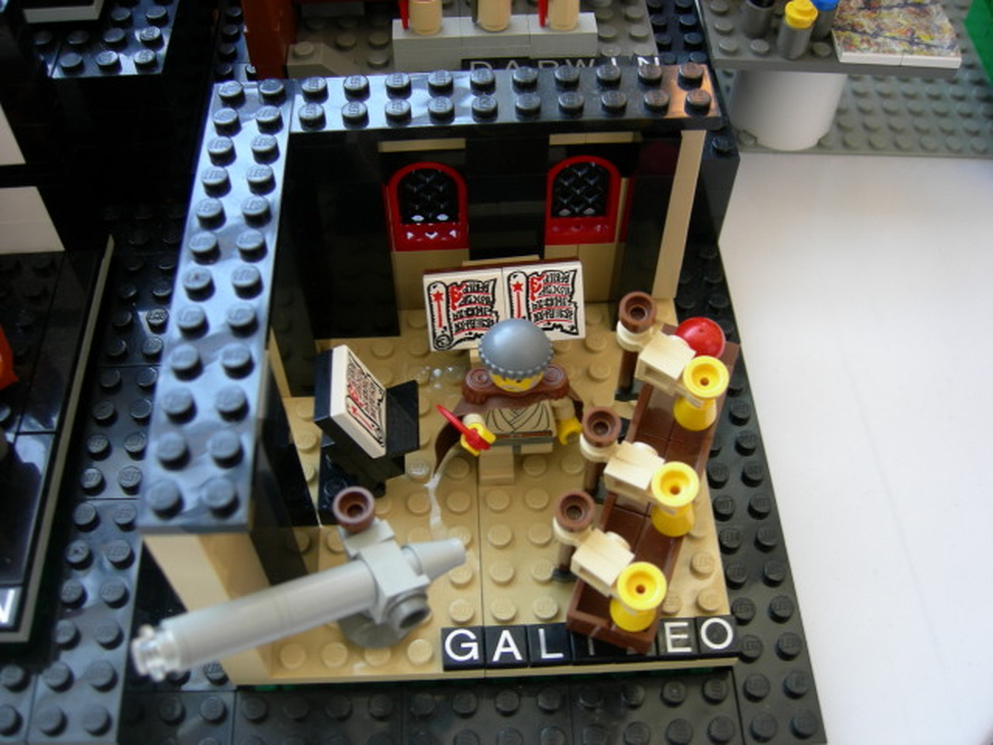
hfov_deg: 51.4
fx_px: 1033
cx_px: 496
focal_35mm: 36
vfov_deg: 39.7
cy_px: 372
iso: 64
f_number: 2.7
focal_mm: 7.5
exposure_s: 1/17.7
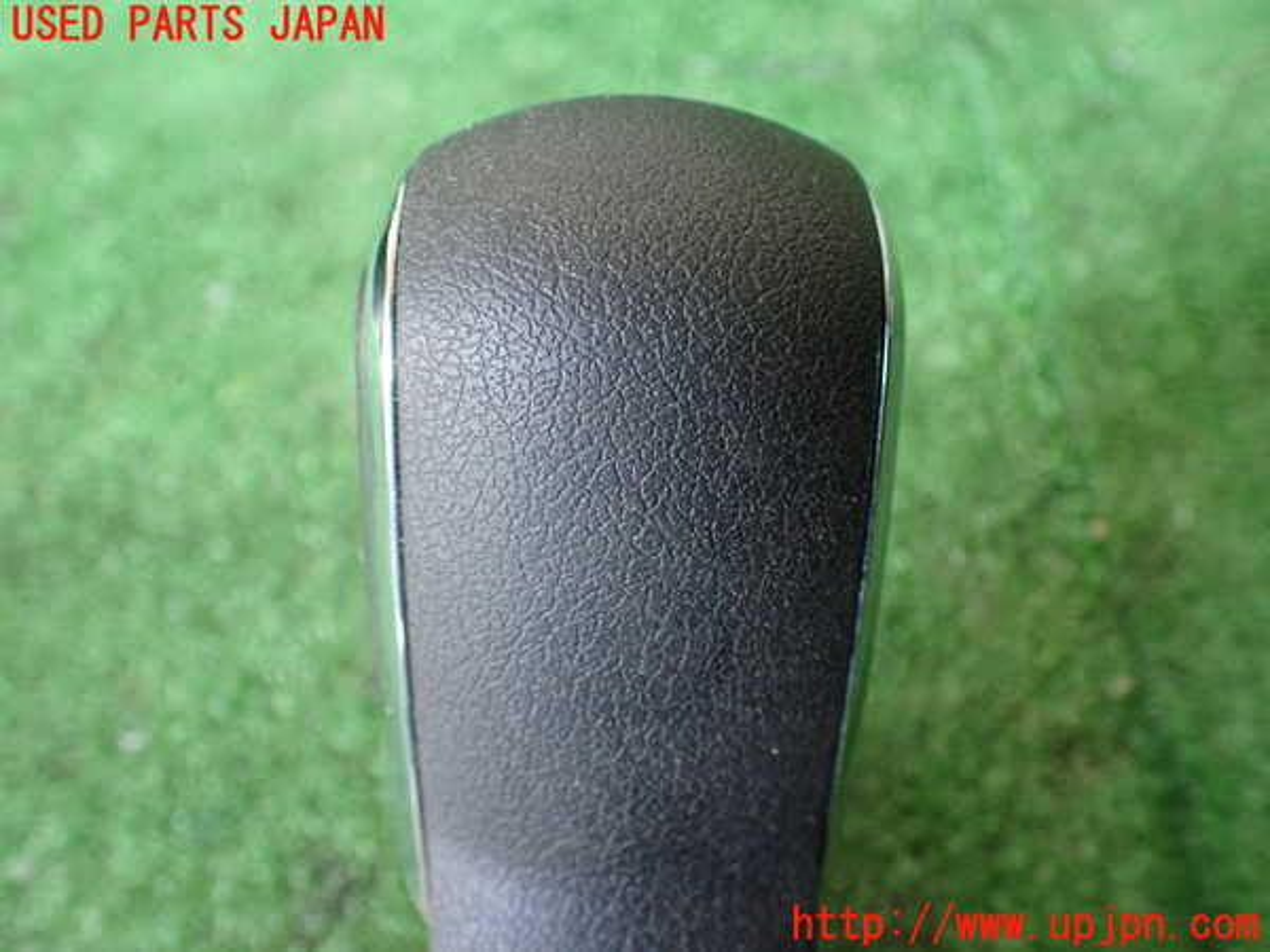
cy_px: 476
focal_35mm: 30
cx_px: 635
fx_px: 1101
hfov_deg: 60.0
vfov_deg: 46.8
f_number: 2.3
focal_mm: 5.4
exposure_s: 1/100
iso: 800
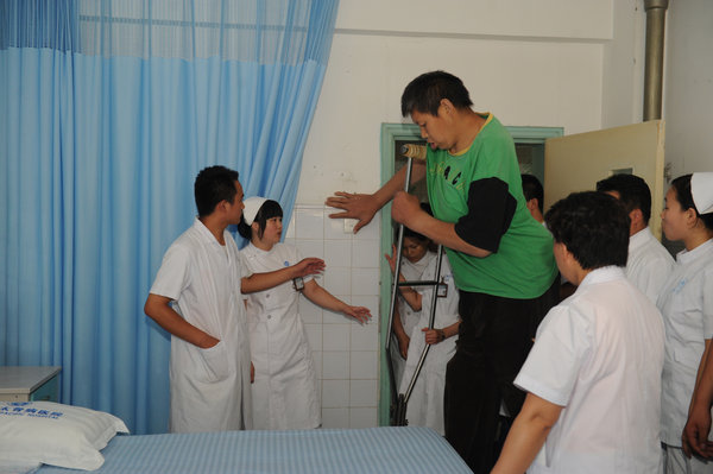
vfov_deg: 35.0
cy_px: 237
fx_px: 752
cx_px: 356
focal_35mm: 38
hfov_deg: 50.7
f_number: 3.5
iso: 1600
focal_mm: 38
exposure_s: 1/100
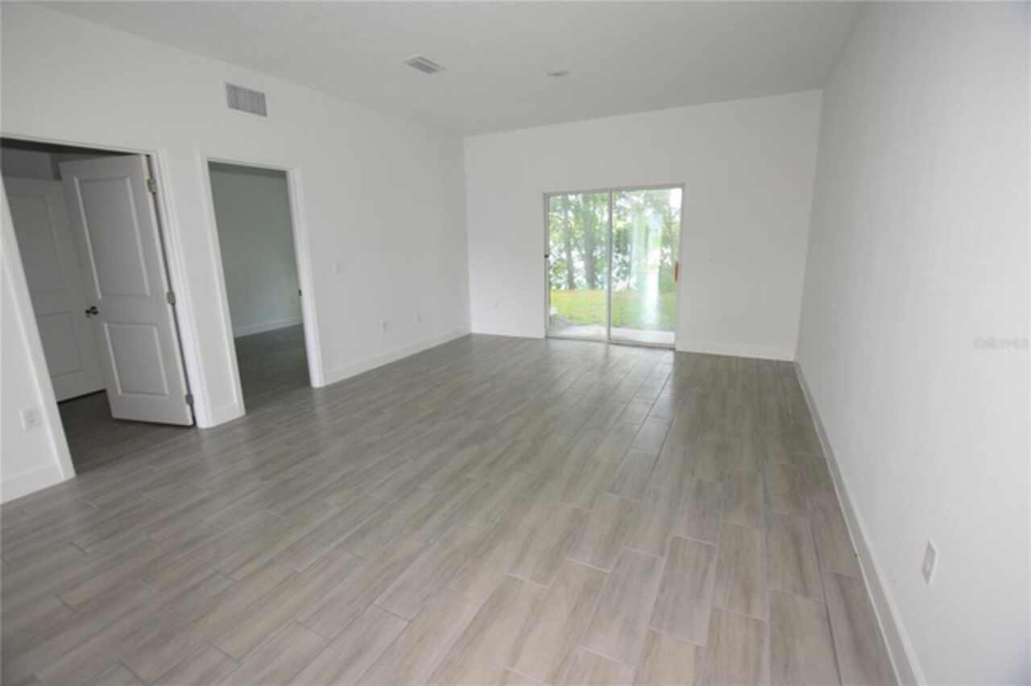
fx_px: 429
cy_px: 343
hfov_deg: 100.4
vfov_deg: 77.3
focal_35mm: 15
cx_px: 516
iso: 800
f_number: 5
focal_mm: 10
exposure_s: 1/100
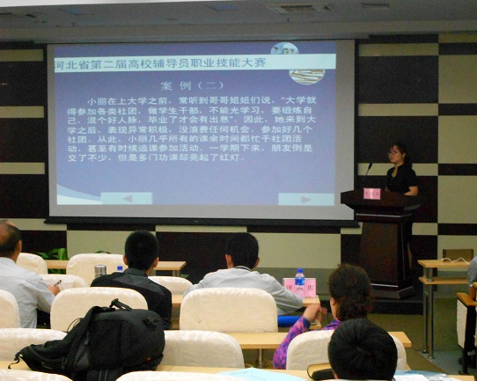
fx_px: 1129
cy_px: 192
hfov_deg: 23.9
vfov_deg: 19.2
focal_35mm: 80
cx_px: 250
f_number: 5.8
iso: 800
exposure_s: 1/20
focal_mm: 13.5
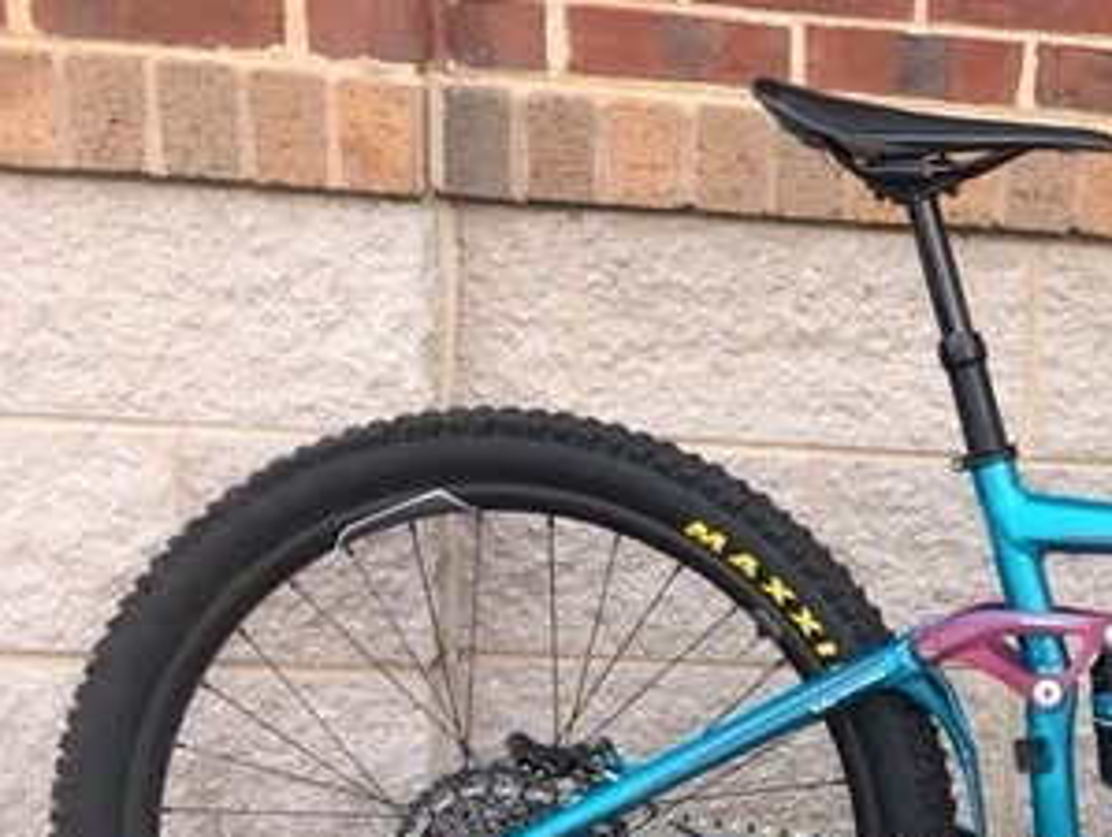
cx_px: 1183
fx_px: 1994
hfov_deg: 28.6
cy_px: 655
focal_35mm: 62
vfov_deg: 23.4
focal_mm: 4.15
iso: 25
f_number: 2.2
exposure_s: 1/30
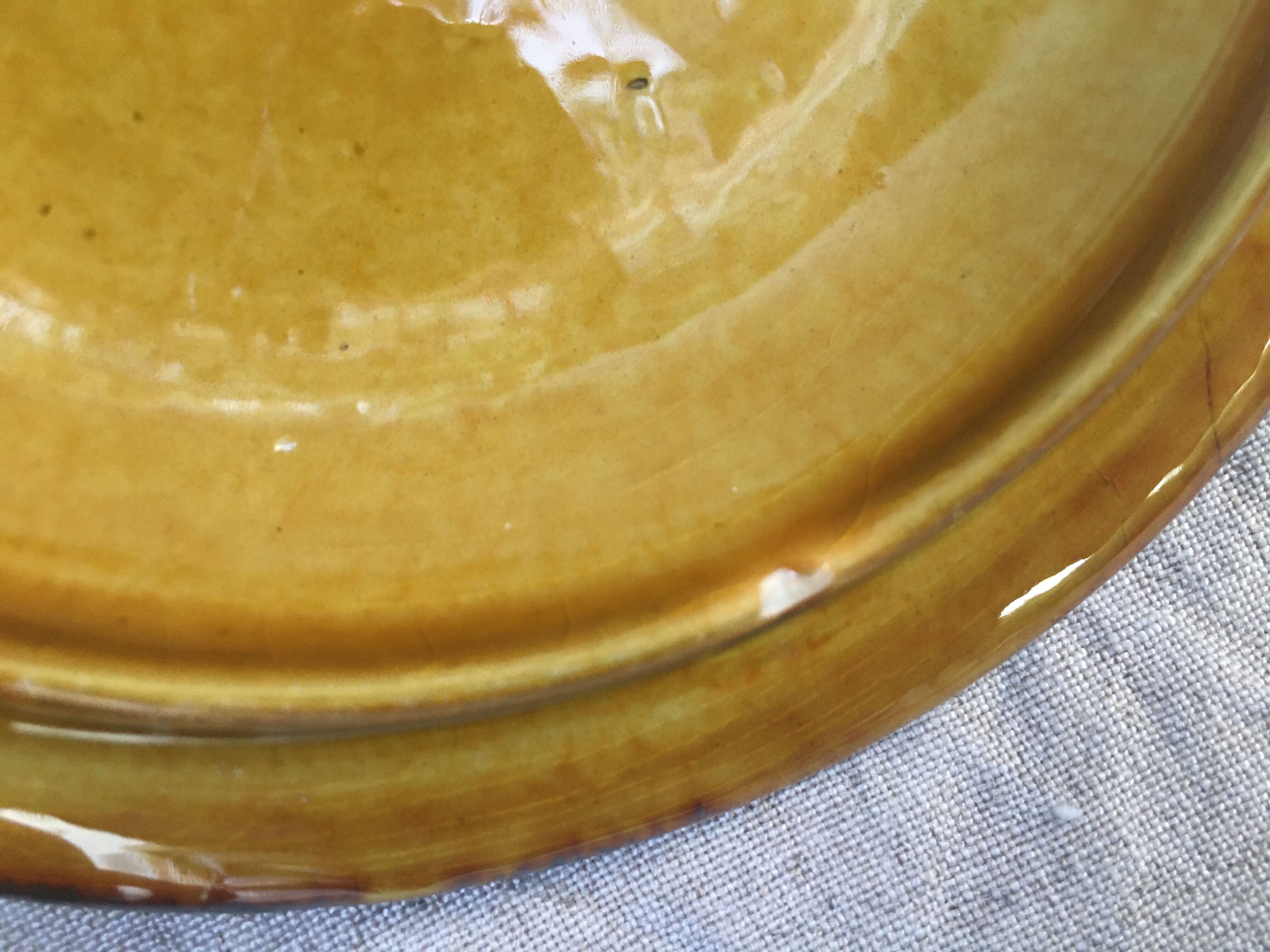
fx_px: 1064
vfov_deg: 48.2
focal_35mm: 29
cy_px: 476
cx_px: 635
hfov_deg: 61.7
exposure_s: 1/33
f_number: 2.2
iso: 160
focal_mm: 4.15
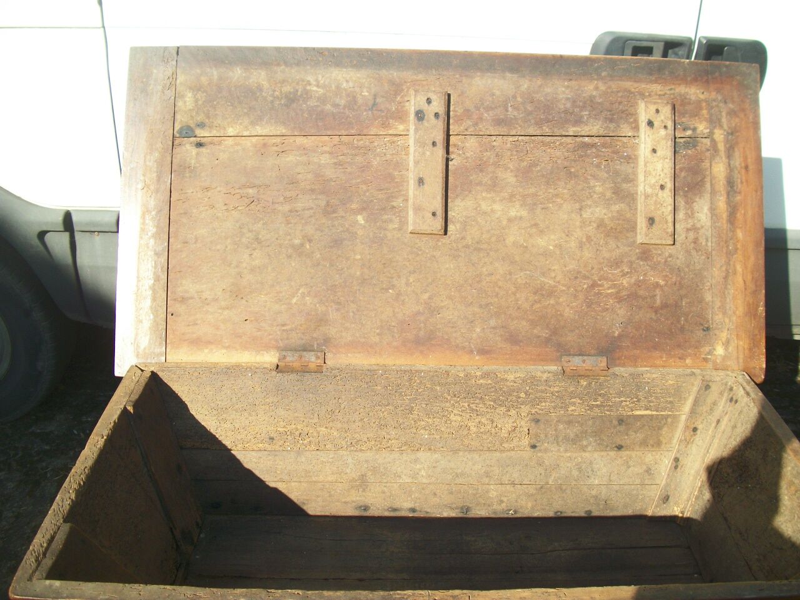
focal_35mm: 32
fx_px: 740
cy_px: 300
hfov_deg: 56.8
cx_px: 400
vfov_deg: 44.2
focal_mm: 5.7
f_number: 8.8
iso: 80
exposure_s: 1/80
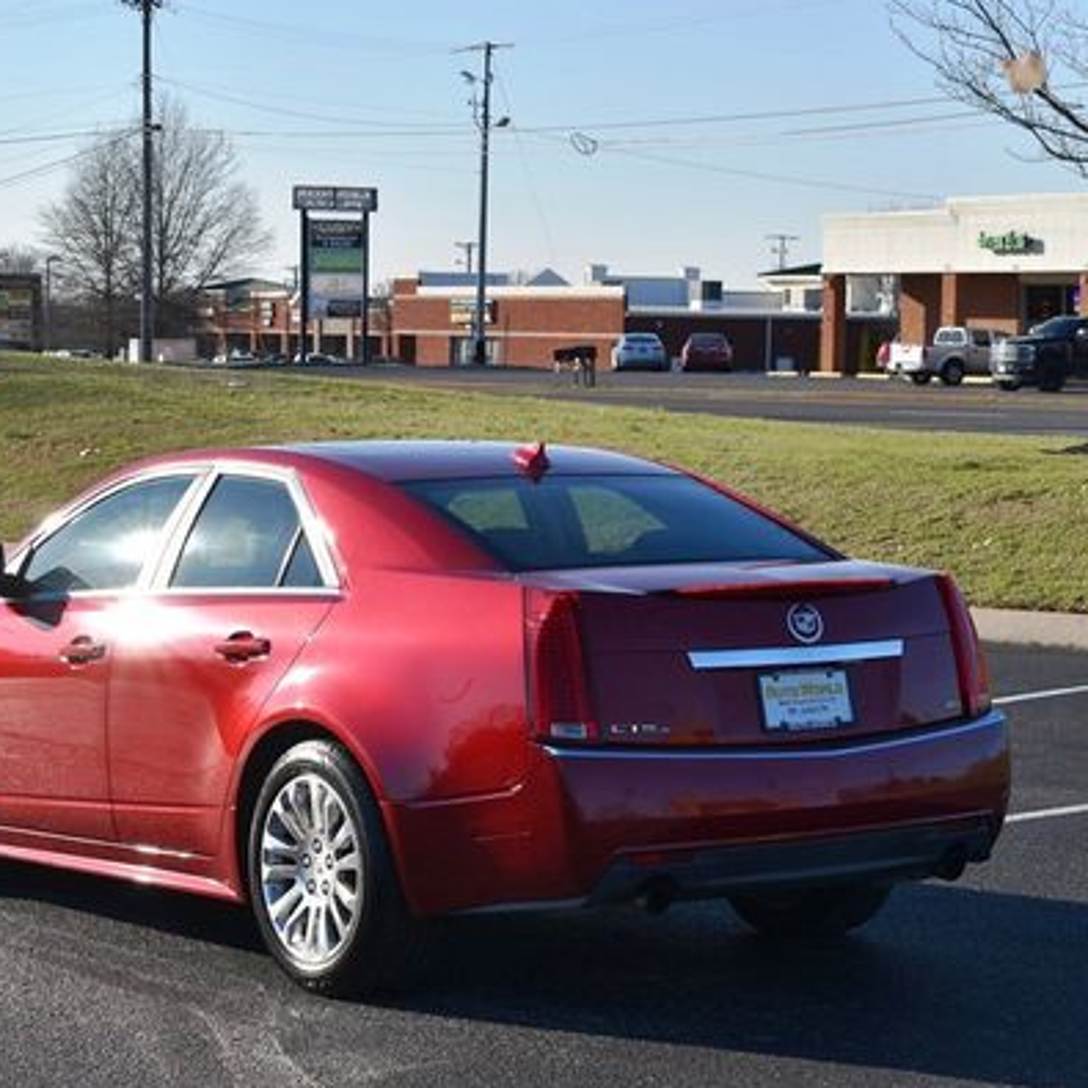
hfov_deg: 18.3
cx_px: 581
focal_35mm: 95
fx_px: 3378
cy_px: 516
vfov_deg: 18.3
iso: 100
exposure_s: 1/320
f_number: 9
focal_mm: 46
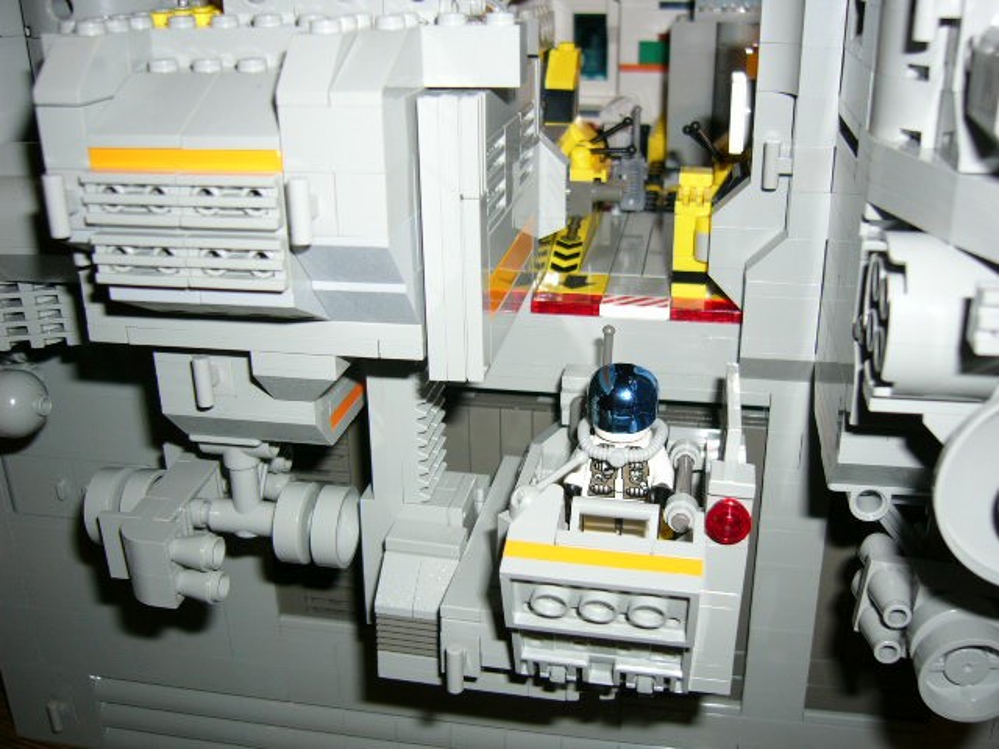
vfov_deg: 40.7
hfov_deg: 52.6
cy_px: 374
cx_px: 500
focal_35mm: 35
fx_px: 1010
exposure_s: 1/60
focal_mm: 5.8
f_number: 2.8
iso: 50
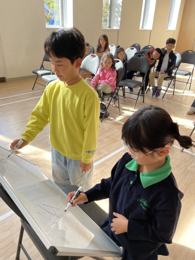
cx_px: 98
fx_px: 195
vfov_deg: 67.3
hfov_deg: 53.1
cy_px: 130
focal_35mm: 26
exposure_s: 1/121
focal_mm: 4.2
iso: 32
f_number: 1.6
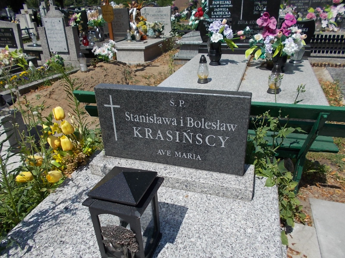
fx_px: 259
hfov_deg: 67.3
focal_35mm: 26
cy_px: 129
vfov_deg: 53.1
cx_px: 172
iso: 80
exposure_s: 1/320
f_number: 8
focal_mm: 4.6
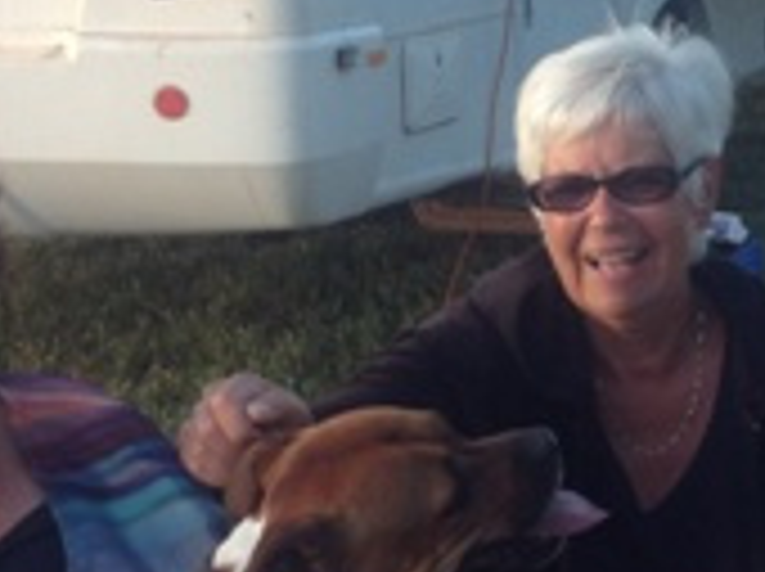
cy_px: 270
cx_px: 752
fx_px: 2913
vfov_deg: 11.2
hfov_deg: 14.7
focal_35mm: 132
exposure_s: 1/234
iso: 50
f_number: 2.4
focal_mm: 4.28
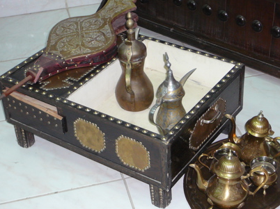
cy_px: 102
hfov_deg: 27.0
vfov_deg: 20.4
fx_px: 582
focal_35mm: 72
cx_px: 141
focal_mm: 9.7
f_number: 3.6
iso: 200
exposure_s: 1/30
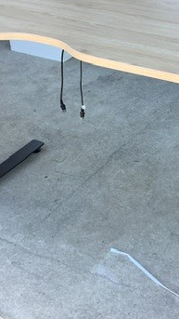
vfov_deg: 33.3
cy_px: 151
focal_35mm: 63
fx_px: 531
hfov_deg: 19.1
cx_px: 113
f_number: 2.4
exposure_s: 1/120
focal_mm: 3.3
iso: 25
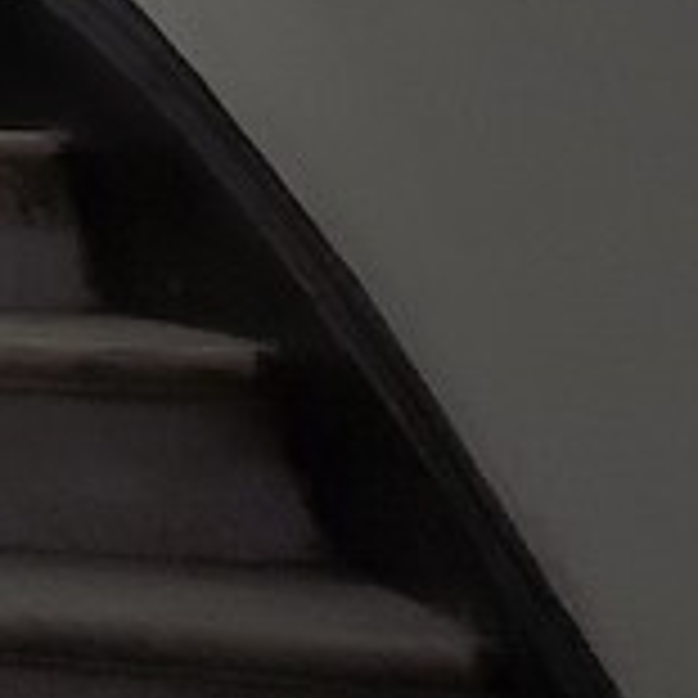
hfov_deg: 6.9
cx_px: -2535
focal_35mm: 123
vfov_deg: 11.2
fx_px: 2806
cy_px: -1126
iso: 1600
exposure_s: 1/15
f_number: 5.6
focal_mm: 14
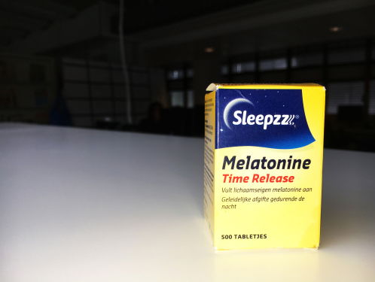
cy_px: 141
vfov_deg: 48.3
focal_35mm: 29
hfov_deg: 61.6
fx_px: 315
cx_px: 188
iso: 25
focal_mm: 4.15
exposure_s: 1/179
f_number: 2.2
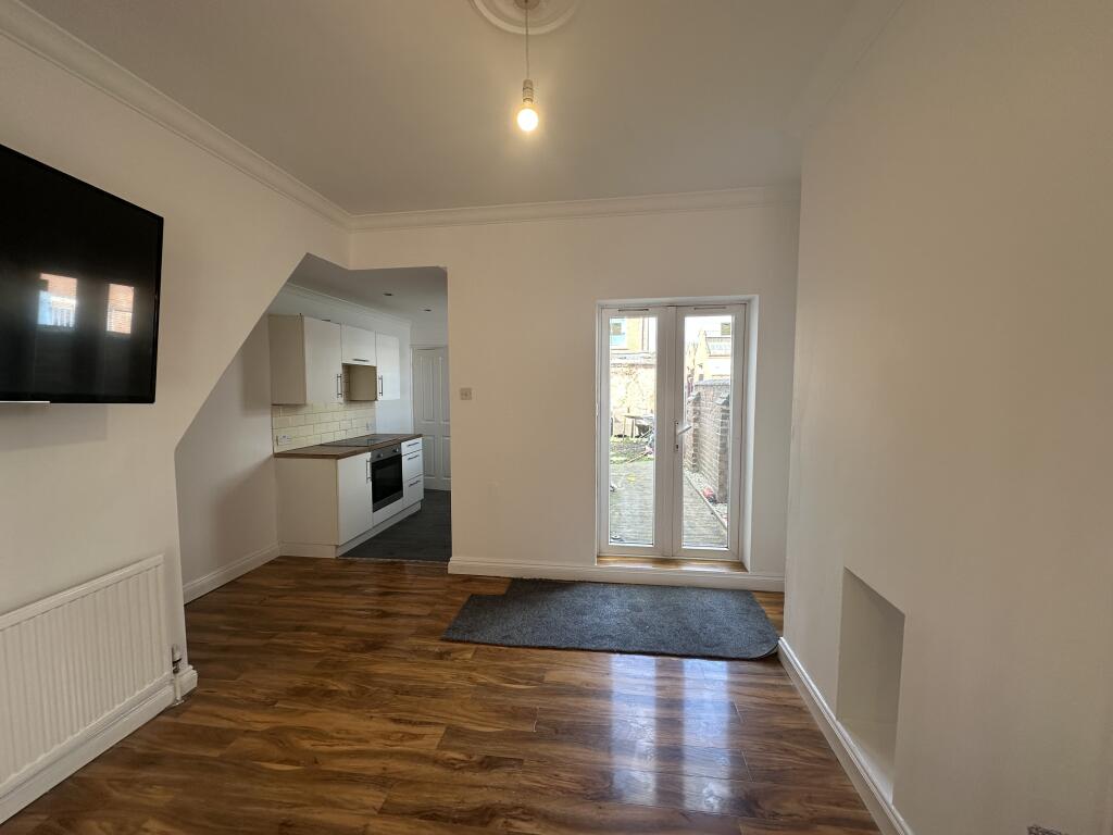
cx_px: 556
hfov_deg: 102.1
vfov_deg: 85.7
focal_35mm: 14
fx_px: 450
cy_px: 418
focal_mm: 2.22
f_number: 2.2
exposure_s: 1/99
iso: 80
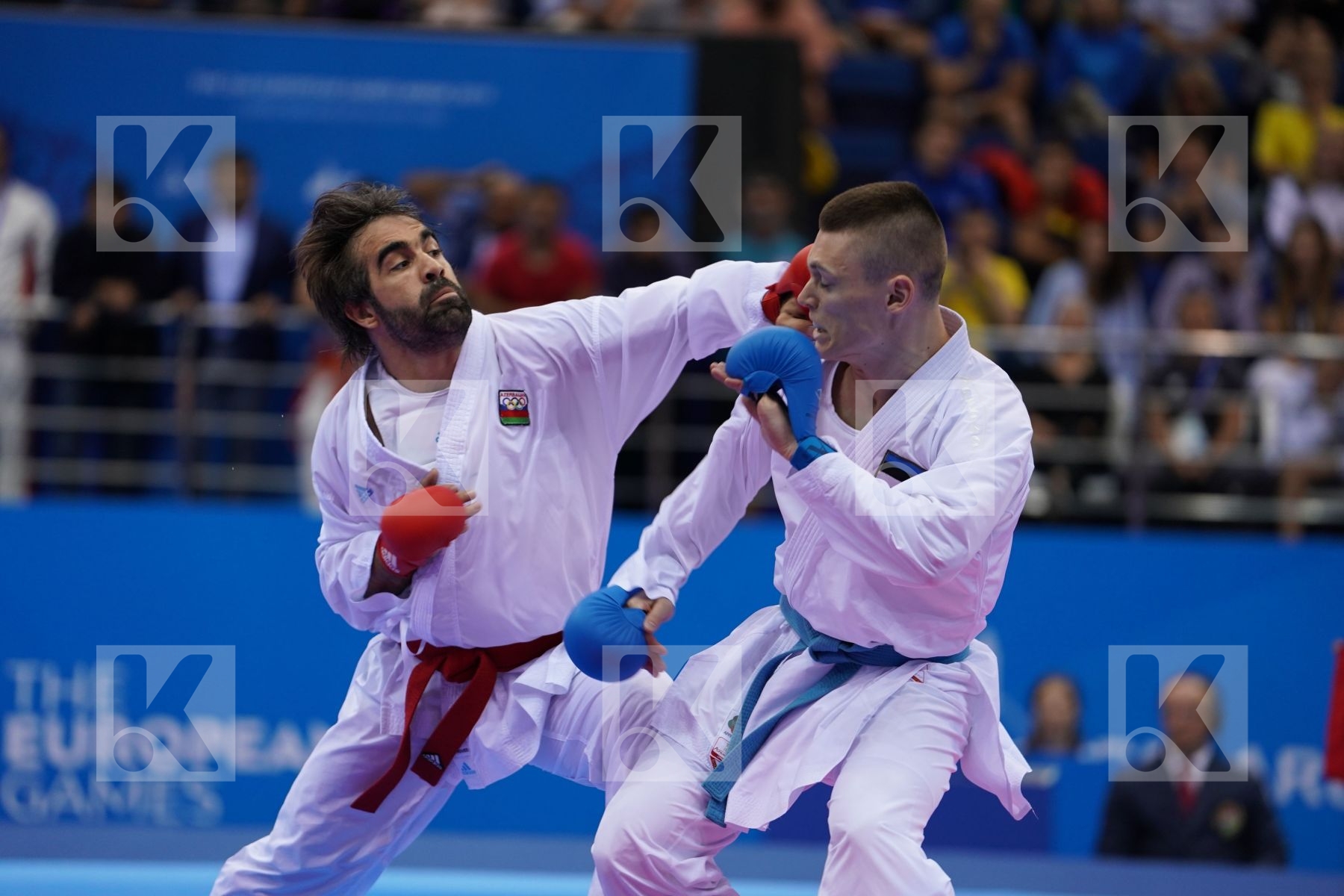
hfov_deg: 10.3
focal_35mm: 200
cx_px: 672
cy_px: 448
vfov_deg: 6.9
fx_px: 7466
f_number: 2.8
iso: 1000
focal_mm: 200
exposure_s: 1/800
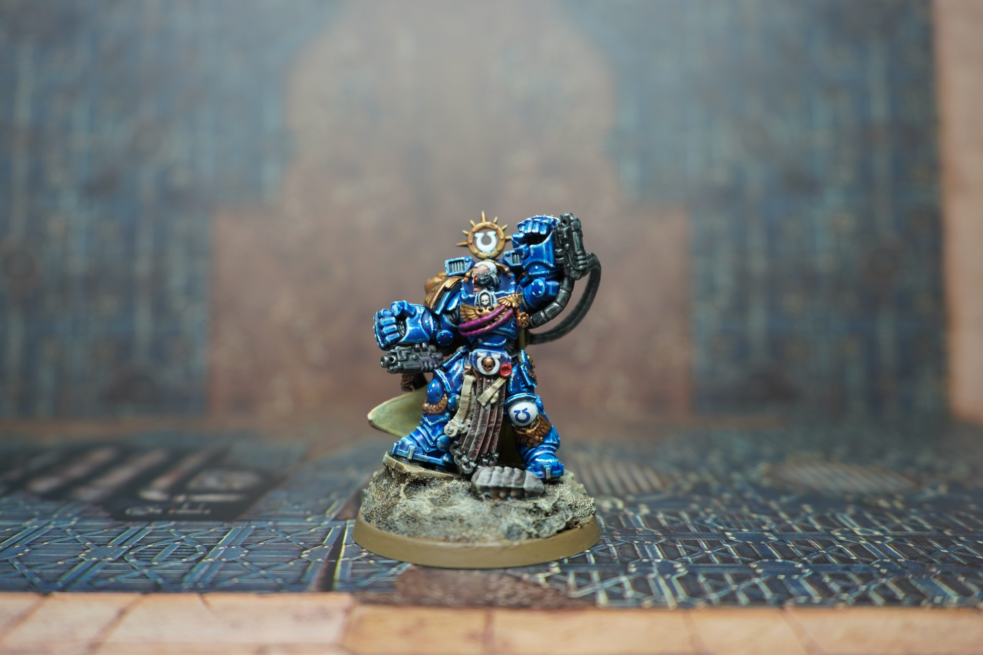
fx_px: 928
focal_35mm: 34
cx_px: 492
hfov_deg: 55.8
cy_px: 328
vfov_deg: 38.9
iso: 800
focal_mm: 34
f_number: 4
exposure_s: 1/160
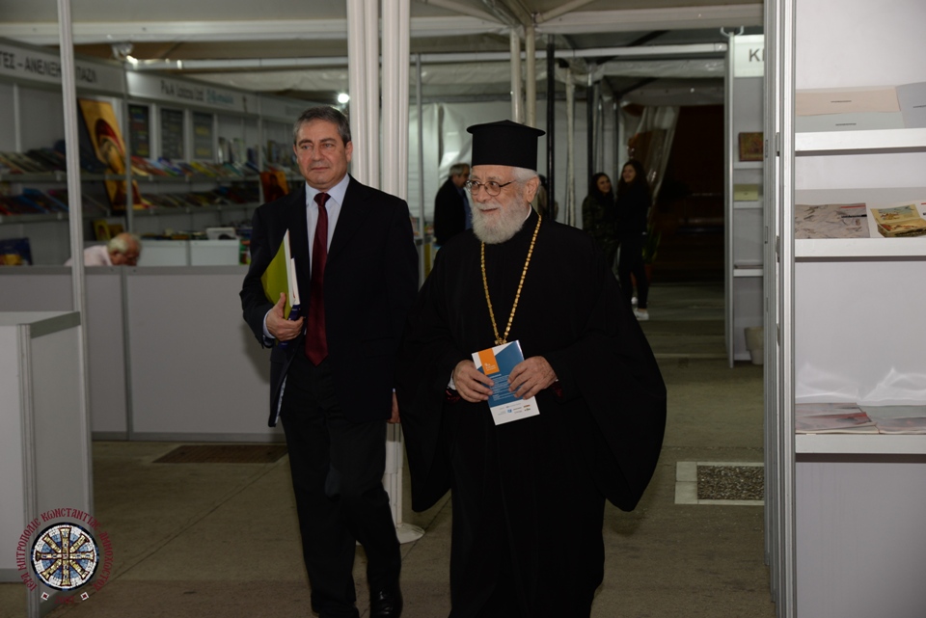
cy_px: 309
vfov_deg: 23.4
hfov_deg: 34.5
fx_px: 1492
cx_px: 463
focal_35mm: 58
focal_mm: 58
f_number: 5
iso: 400
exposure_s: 1/80
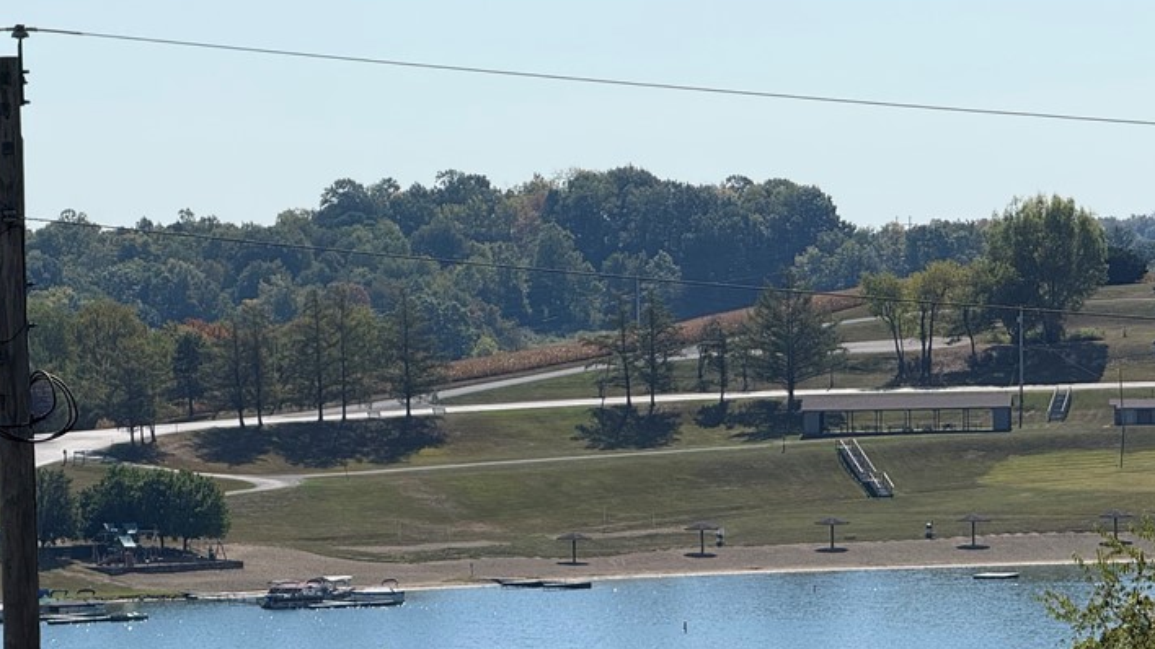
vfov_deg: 6.4
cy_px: 611
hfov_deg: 11.4
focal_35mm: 189
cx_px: 429
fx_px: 5787
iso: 80
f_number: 2.8
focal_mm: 15.66
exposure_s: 1/3195
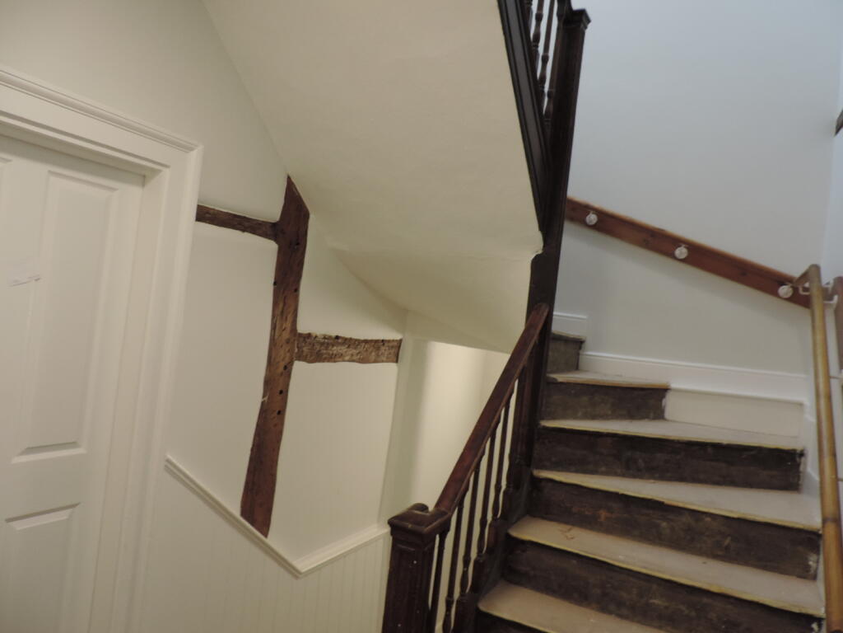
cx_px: 422
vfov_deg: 56.8
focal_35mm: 24
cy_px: 316
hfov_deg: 71.6
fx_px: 584
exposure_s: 1/30
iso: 280
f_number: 3
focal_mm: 4.3
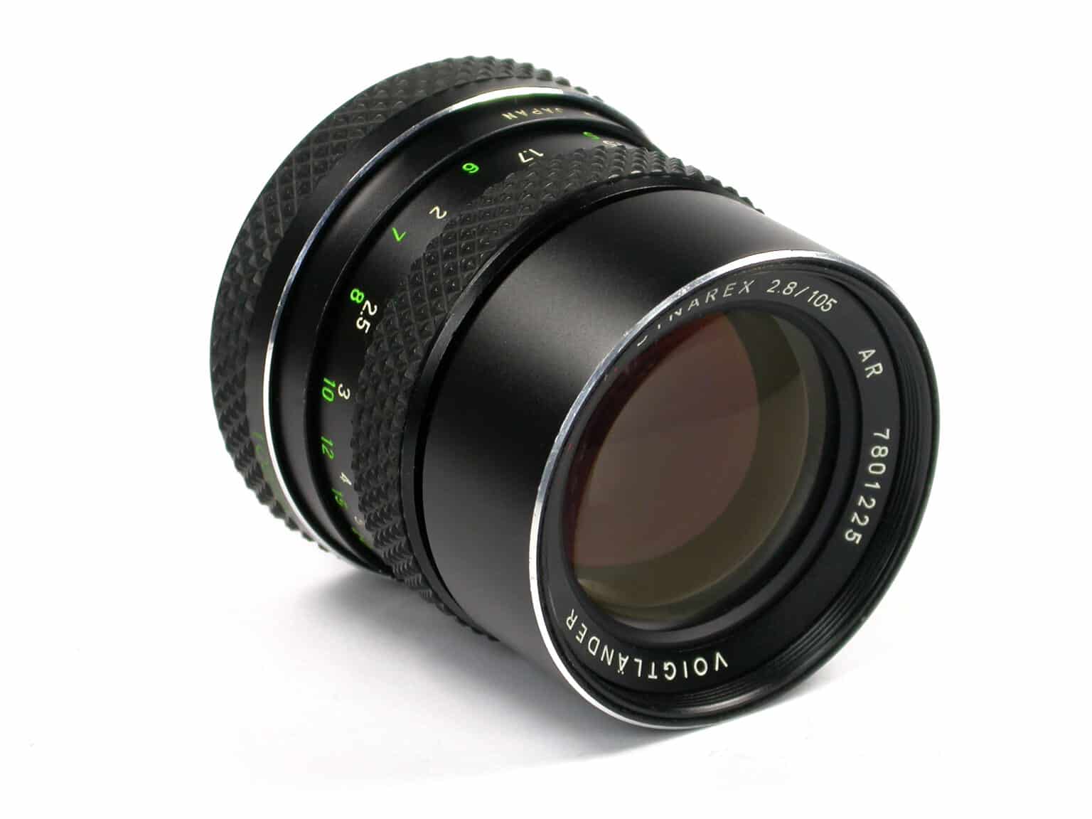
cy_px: 410
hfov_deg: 12.8
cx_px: 546
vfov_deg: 9.6
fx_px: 4858
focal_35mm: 154
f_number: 5.1
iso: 100
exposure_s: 1/83
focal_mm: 32
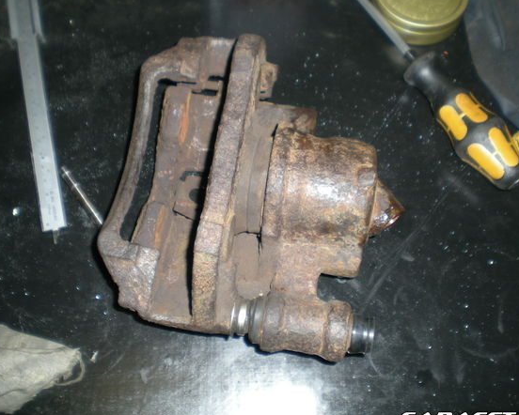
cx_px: 260
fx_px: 661
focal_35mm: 43
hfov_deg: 42.9
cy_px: 201
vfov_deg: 34.9
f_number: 3.1
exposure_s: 1/60
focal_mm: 6.3
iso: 50
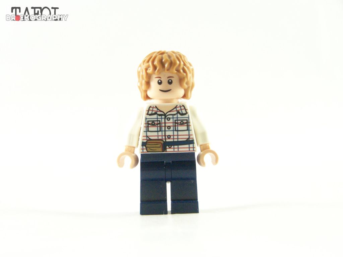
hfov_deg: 18.7
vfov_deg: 14.1
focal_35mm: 105
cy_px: 128
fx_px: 1040
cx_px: 172
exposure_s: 1/60
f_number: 3.6
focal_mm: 17.5
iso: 400
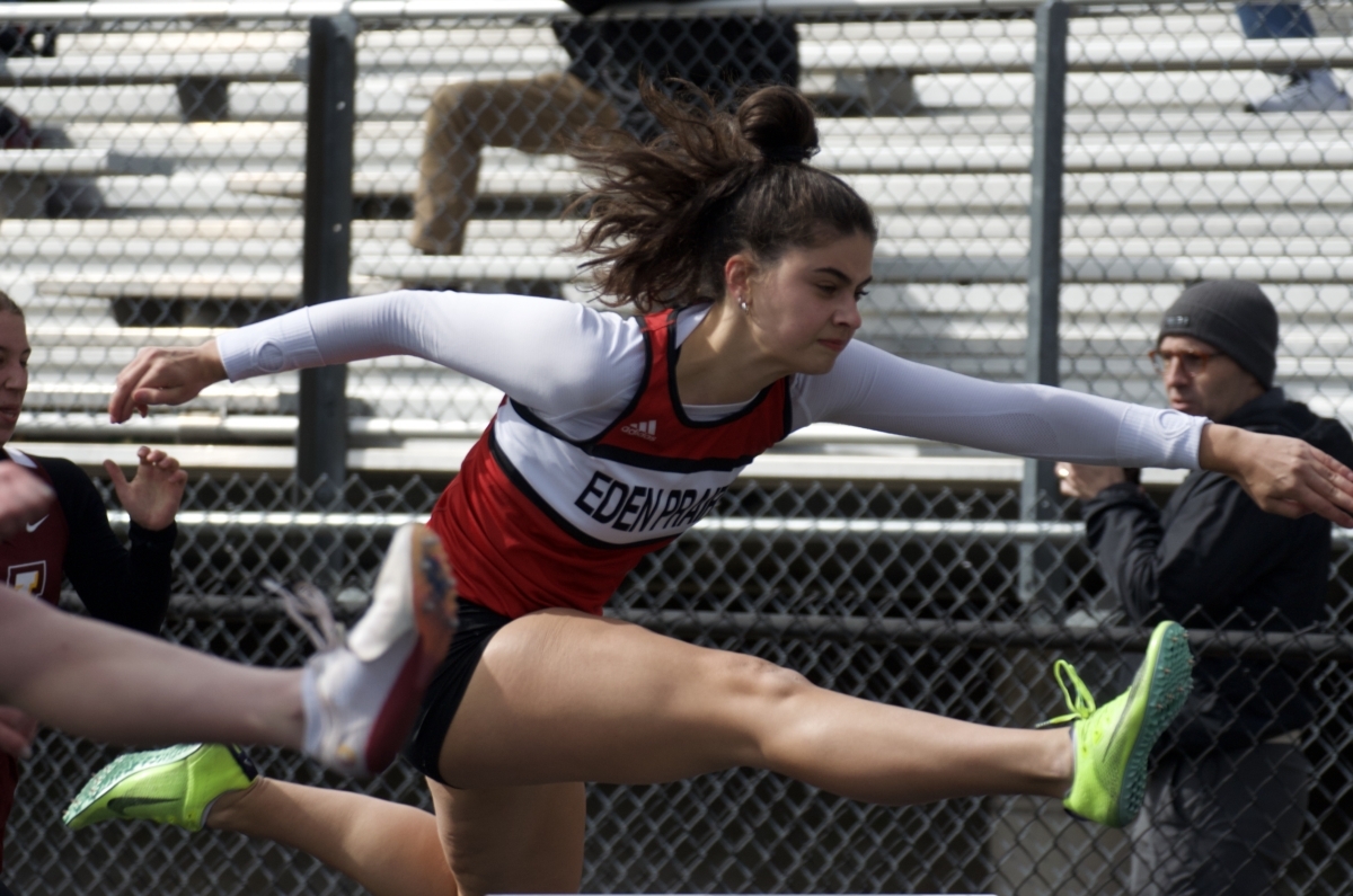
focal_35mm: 232
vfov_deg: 5.9
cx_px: 676
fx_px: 8721
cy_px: 448
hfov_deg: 8.9
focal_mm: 155
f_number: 4.8
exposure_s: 1/1000
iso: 400
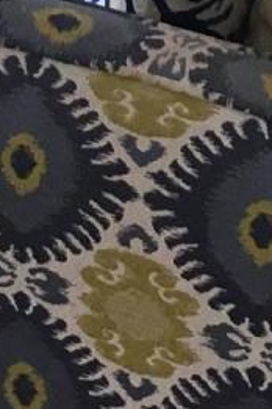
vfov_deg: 8.2
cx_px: 36
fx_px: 2618
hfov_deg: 5.9
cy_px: -550
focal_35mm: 231
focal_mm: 4.15
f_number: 2.2
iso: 64
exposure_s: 1/30
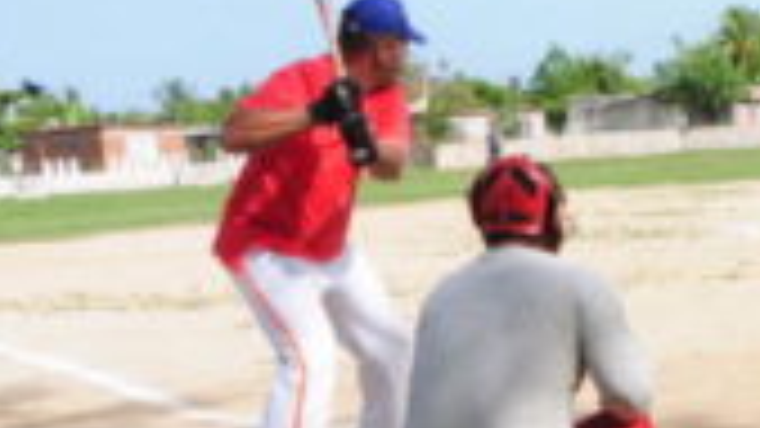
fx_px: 1834
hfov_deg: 22.8
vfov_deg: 13.3
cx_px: 684
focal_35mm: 91
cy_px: 257
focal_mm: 24
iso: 640
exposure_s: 1/160
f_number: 20
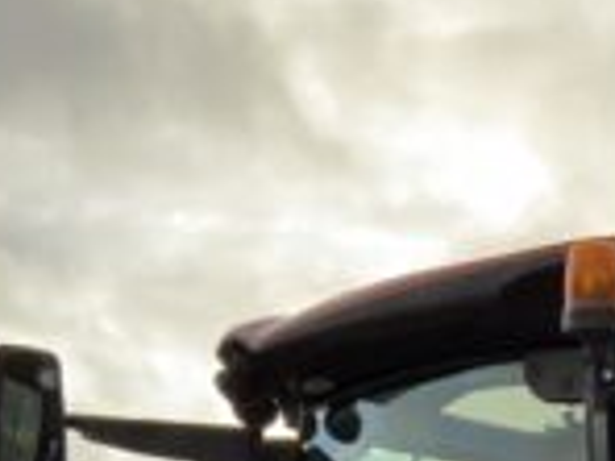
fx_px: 2221
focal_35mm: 125
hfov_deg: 15.0
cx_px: 806
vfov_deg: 10.7
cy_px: 964
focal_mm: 3
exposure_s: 1/299
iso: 16
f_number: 1.8
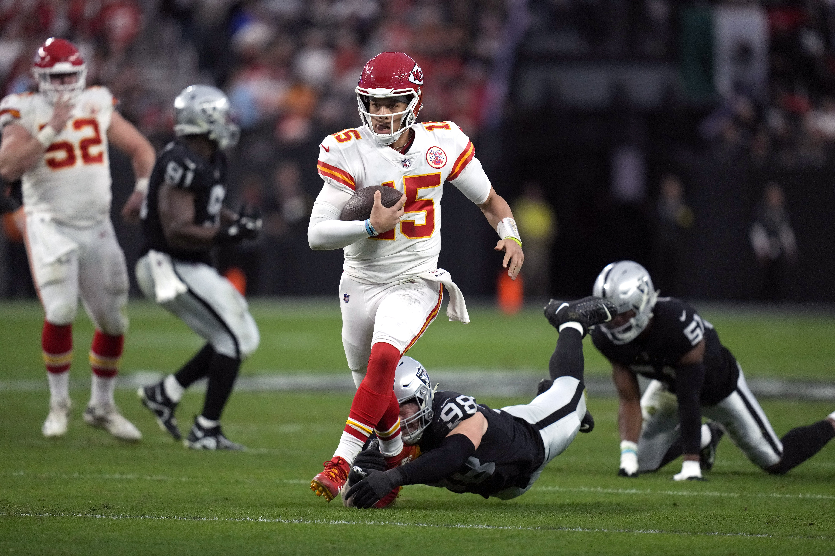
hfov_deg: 5.2
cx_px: 418
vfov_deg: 3.4
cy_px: 278
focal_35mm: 400
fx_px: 9277
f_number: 2.8
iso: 3200
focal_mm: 400
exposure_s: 1/3200
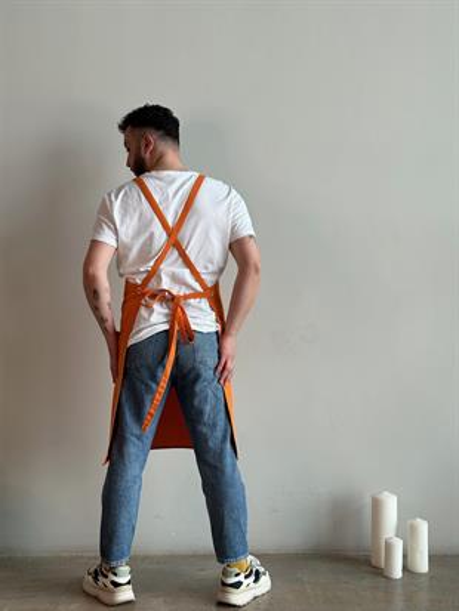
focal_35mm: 48
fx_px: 848
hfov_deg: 30.3
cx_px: 230
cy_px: 306
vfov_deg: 39.6
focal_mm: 6.86
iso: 50
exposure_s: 1/100
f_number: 1.78
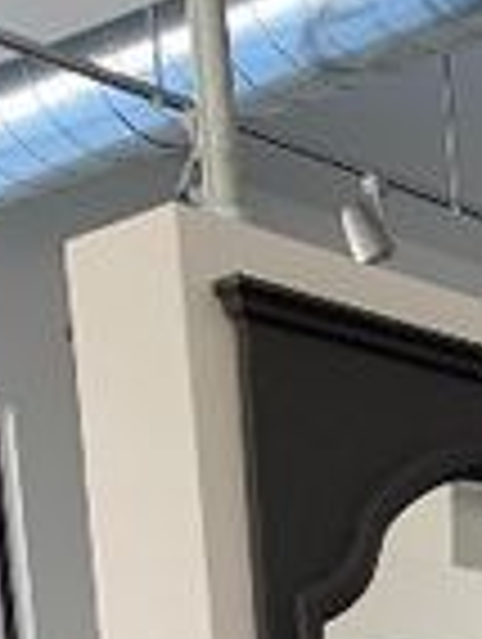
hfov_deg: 10.8
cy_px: 1339
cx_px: 1059
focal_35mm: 122
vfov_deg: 13.5
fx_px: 2258
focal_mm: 4.25
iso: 32
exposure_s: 1/122
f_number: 1.8
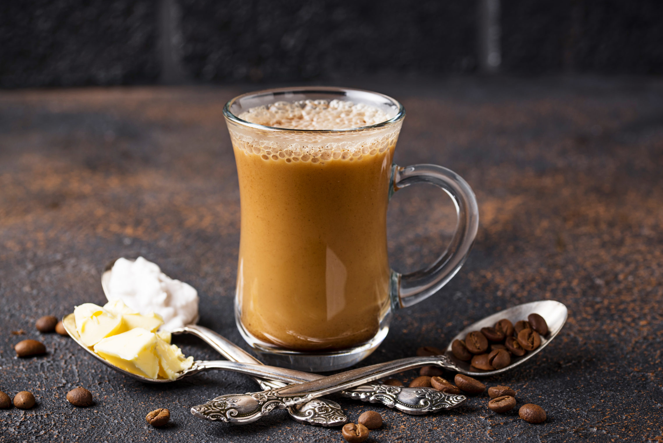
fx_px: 2174
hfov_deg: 17.3
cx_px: 333
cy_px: 220
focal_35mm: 118
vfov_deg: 11.6
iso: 100
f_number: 10
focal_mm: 105
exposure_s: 1/100
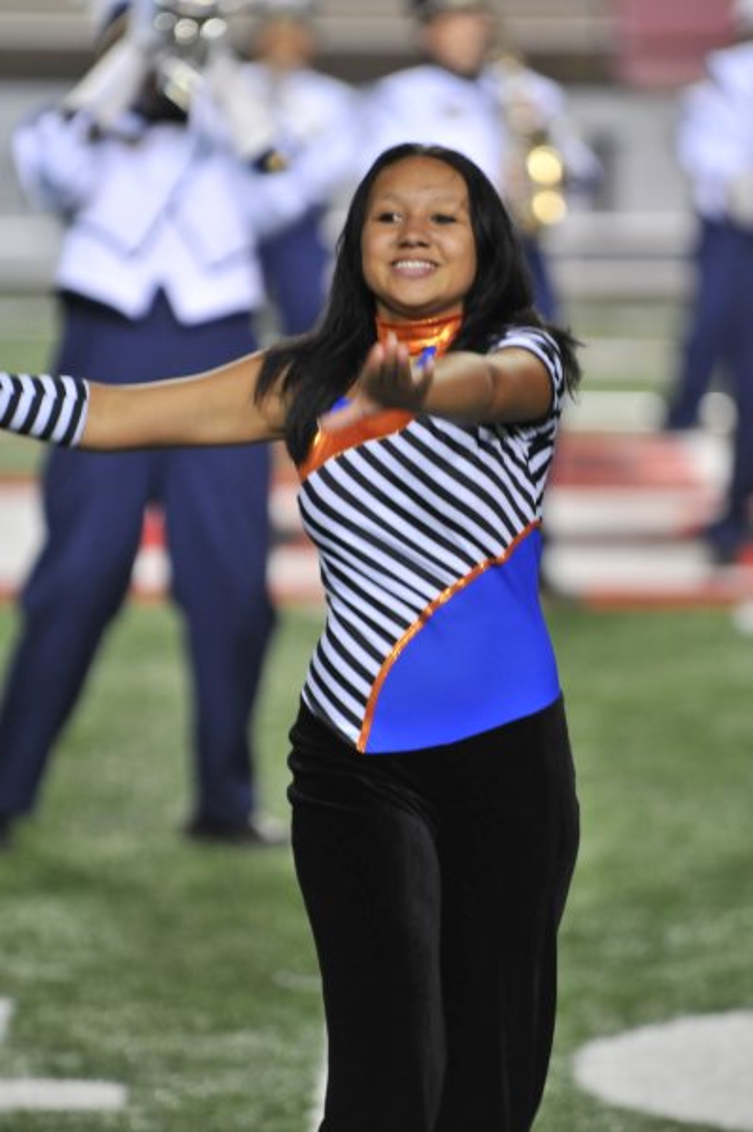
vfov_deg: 6.9
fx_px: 9428
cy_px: 566
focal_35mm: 300
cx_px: 376
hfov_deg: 4.6
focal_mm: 200
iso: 800
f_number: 2.8
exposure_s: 1/250
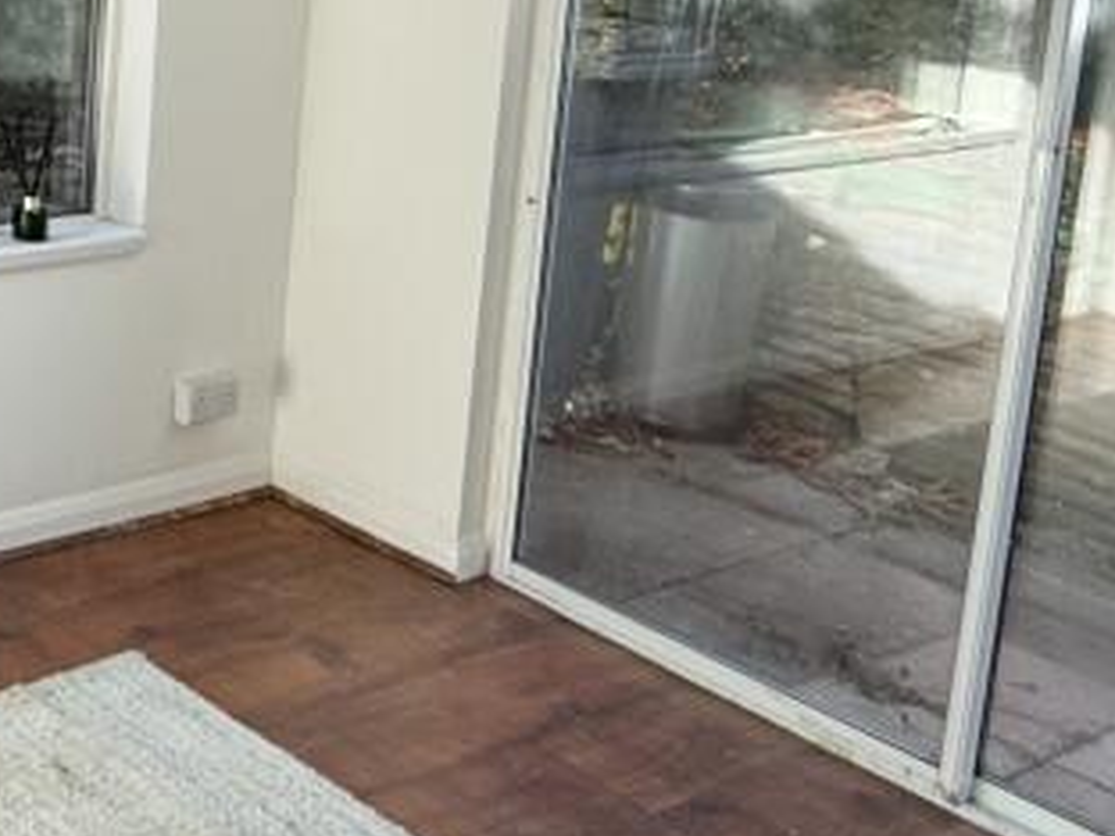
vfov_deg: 29.4
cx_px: -397
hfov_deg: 30.6
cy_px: -4
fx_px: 1482
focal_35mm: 46
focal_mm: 2.22
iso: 64
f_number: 2.2
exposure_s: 1/152
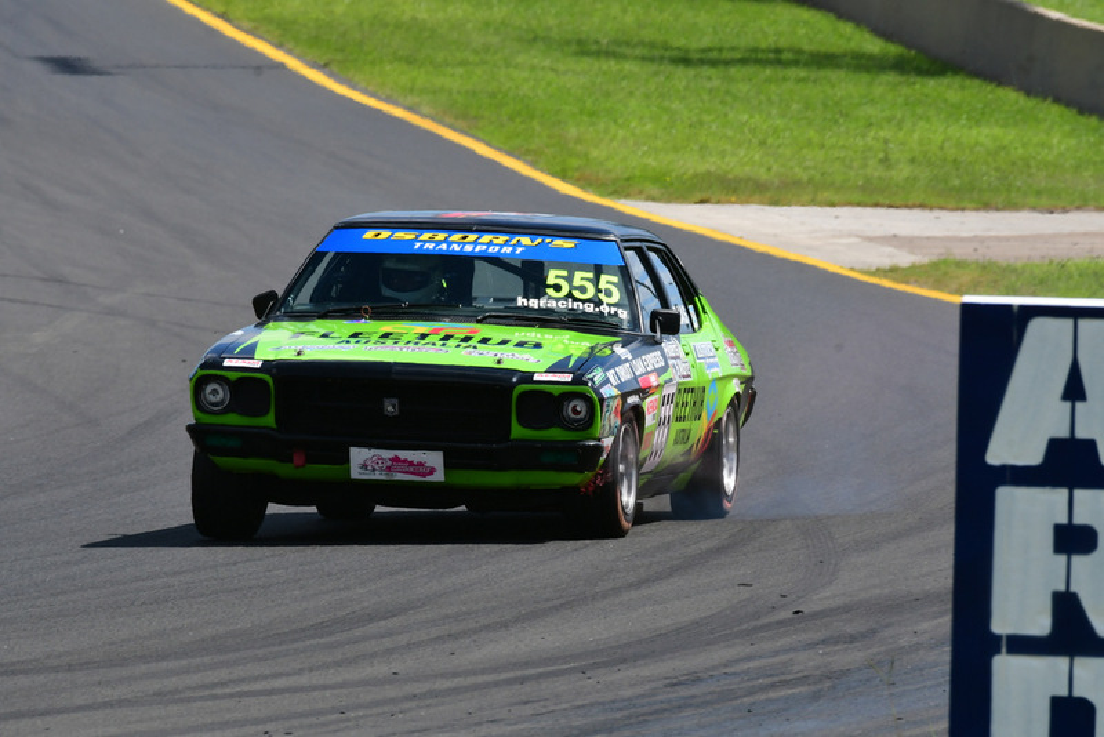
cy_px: 368
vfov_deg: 2.3
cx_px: 552
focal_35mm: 600
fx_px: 18406
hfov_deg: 3.4
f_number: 13
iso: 400
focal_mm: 400
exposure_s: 1/500
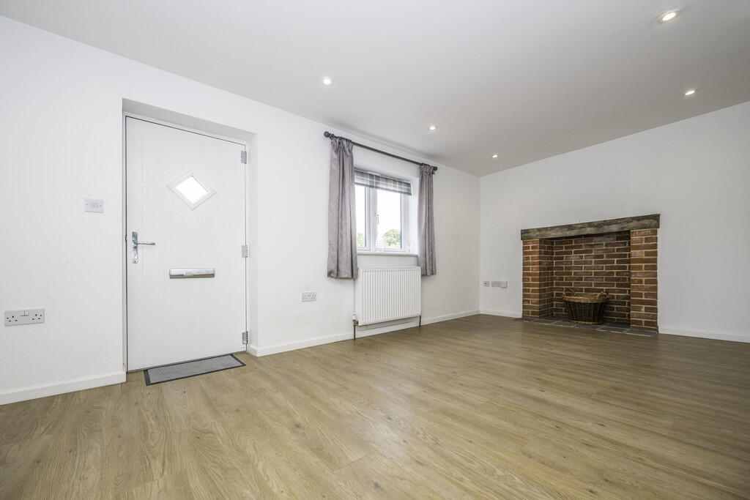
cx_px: 375
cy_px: 250
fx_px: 292
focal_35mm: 14
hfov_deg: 104.2
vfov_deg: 81.2
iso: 320
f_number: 7.1
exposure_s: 1/125
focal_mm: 14
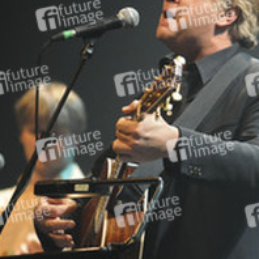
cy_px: 114
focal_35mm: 580
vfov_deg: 3.0
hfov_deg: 3.0
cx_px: 165
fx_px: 4910
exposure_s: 1/160
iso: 1250
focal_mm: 200
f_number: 2.8
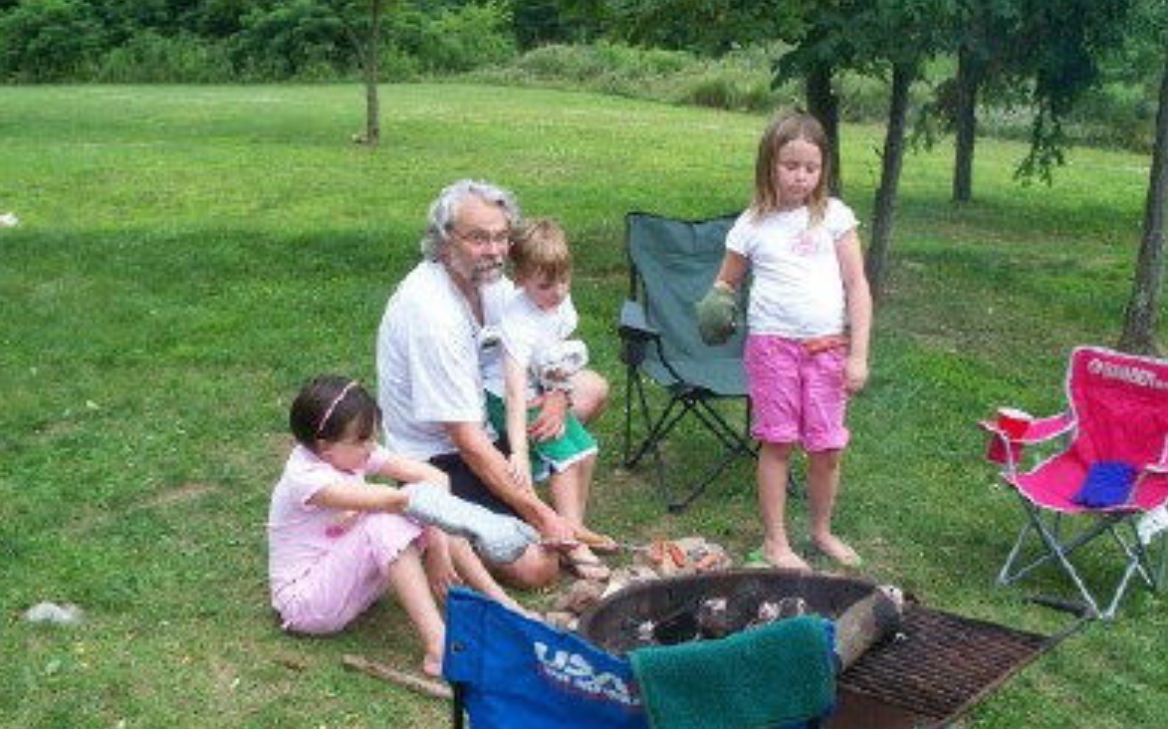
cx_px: 593
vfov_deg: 32.7
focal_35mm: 39
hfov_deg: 50.4
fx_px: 1241
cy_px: 341
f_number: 2.8
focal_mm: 7.54
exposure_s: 1/60
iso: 125
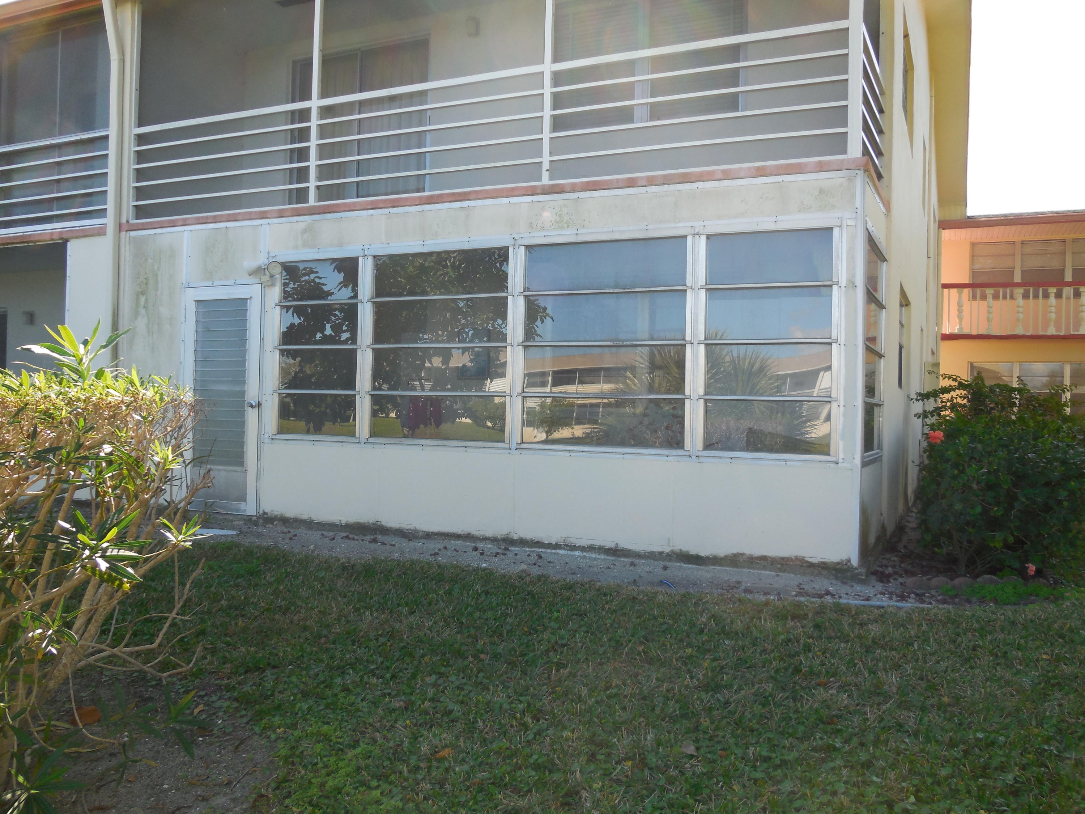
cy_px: 407
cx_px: 542
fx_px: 940
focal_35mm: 30
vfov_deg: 46.8
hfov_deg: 60.0
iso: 125
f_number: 3.2
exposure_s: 1/400
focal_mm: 5.3
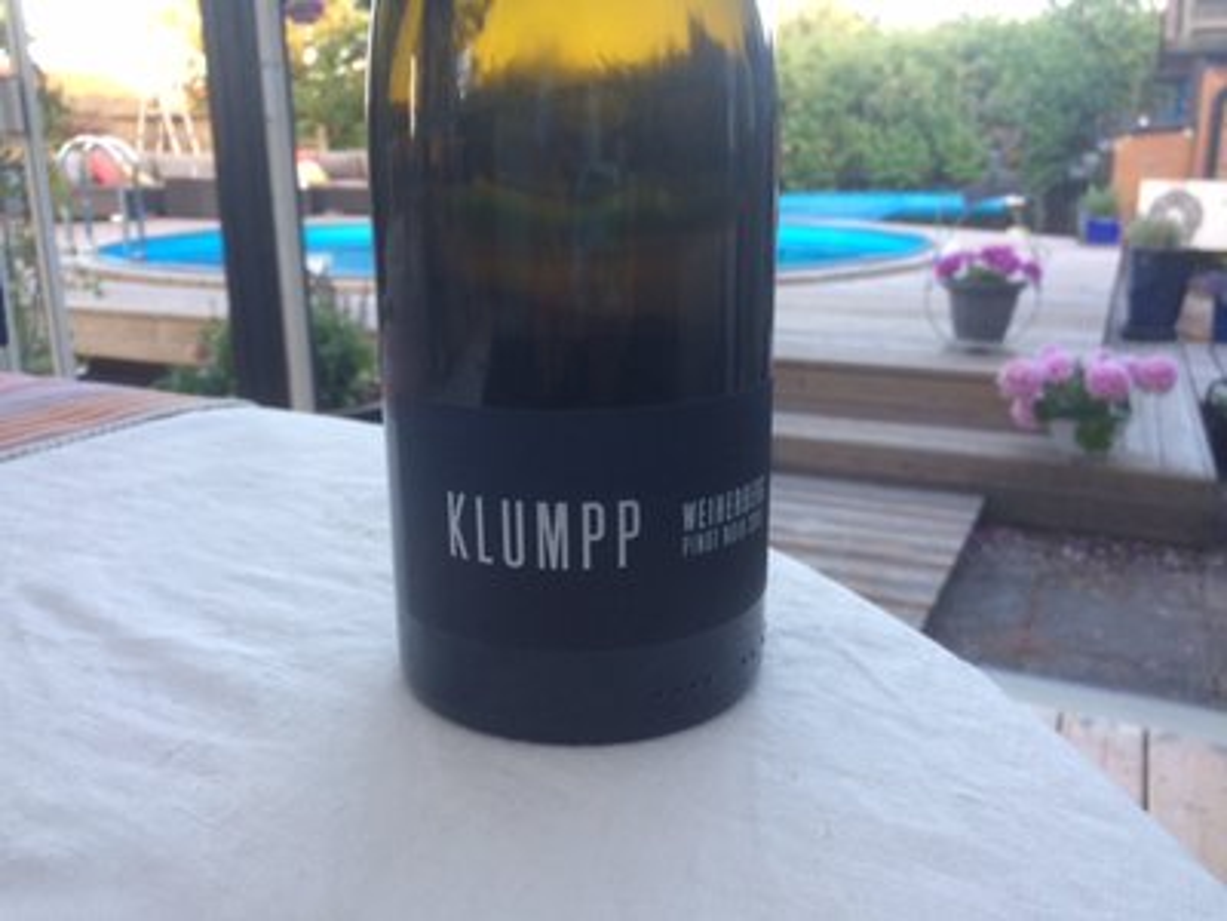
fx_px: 1028
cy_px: 460
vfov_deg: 48.2
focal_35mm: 29
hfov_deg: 61.7
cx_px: 614
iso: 40
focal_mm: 4.15
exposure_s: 1/33
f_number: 2.2
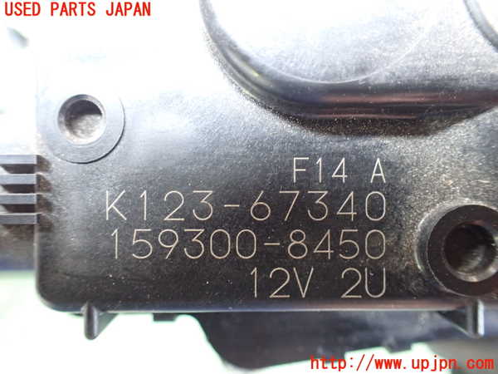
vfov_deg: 46.8
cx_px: 249
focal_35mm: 30
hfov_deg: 60.0
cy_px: 187
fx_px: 432
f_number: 2.3
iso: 800
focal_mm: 5.4
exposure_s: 1/40
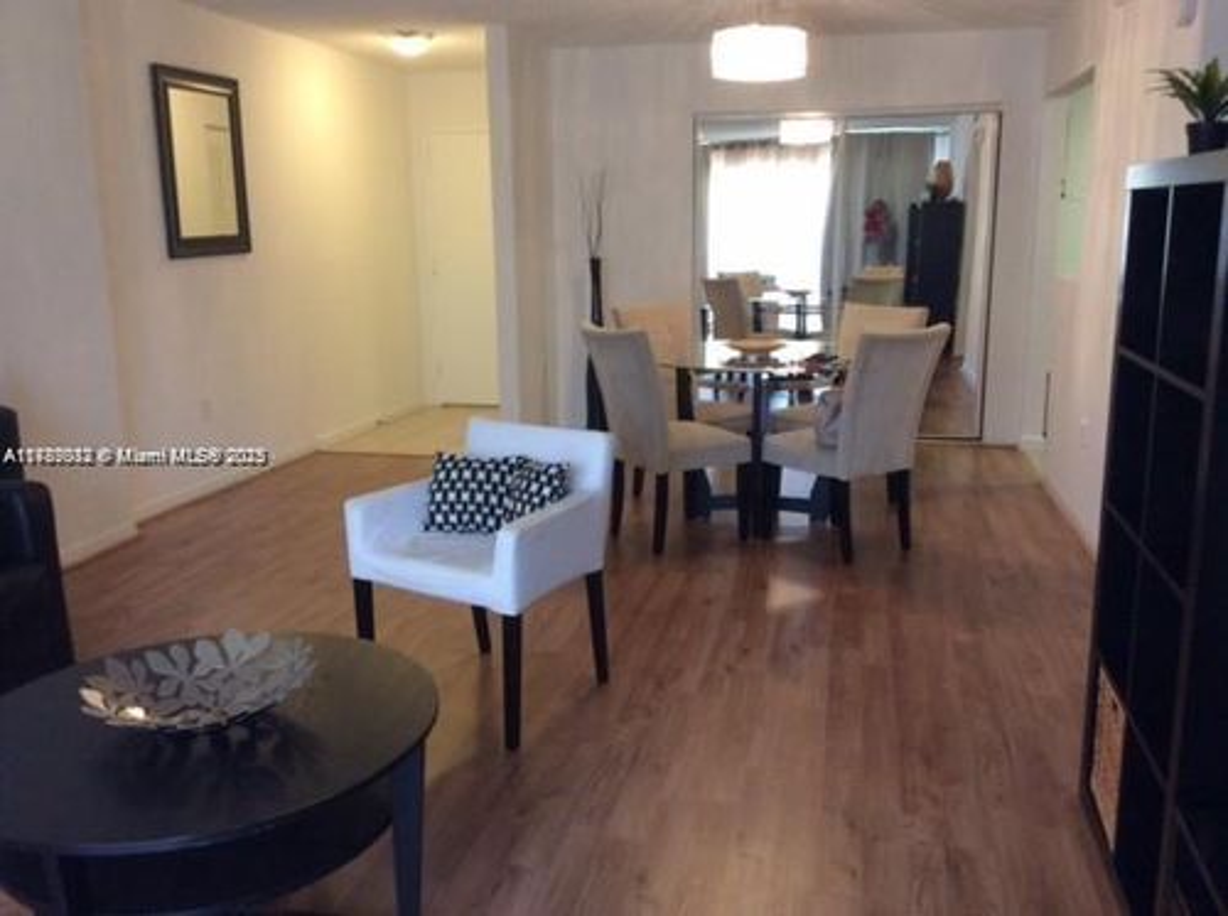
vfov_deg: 44.0
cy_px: 458
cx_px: 614
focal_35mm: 32
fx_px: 1133
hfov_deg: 56.9
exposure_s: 1/24
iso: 160
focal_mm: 3.3
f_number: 2.4
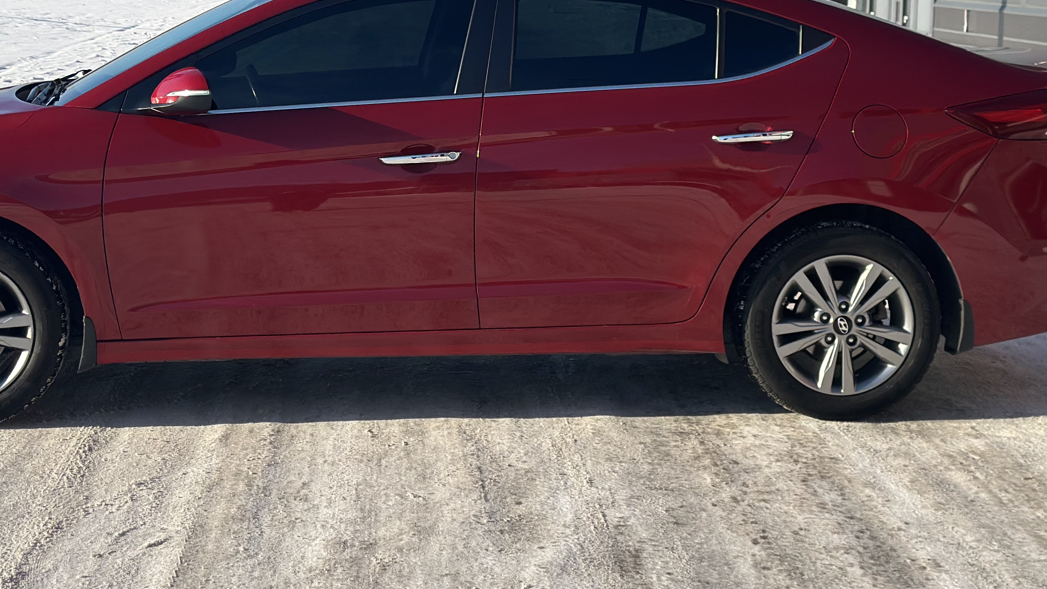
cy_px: 184
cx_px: 400
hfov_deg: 28.1
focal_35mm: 75
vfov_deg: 16.1
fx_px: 2082
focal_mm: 6.86
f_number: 1.78
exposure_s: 1/4016
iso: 80
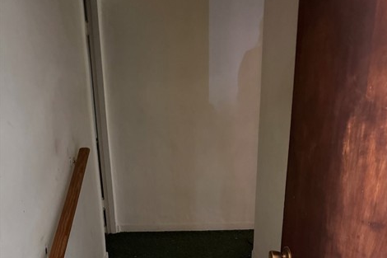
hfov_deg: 55.8
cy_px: 246
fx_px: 365
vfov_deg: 35.8
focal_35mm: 34
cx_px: 196
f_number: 1.78
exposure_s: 1/30
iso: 1600
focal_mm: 6.76
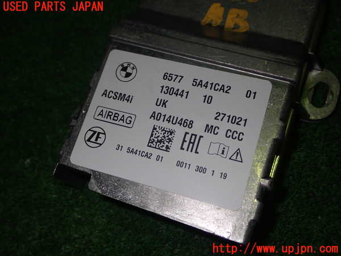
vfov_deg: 35.1
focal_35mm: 41
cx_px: 170
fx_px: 404
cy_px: 128
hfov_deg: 45.8
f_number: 8
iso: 200
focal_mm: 7.31
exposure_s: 1/40
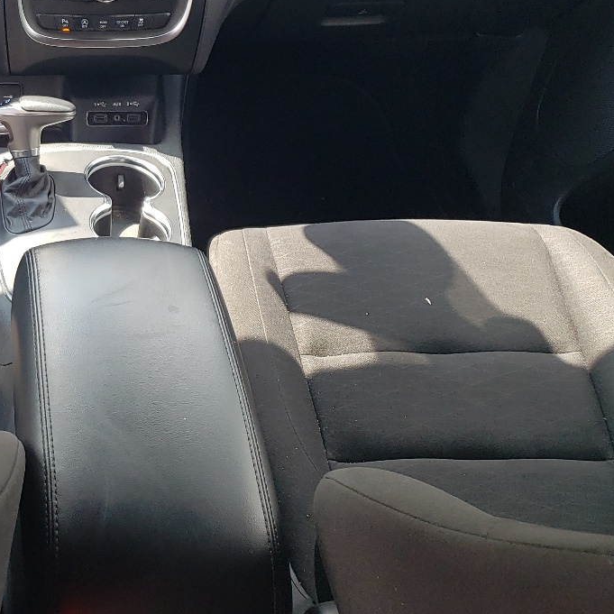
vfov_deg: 31.3
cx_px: 40
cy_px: 189
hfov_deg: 30.0
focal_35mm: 54
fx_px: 1084
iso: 50
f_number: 1.5
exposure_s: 1/244
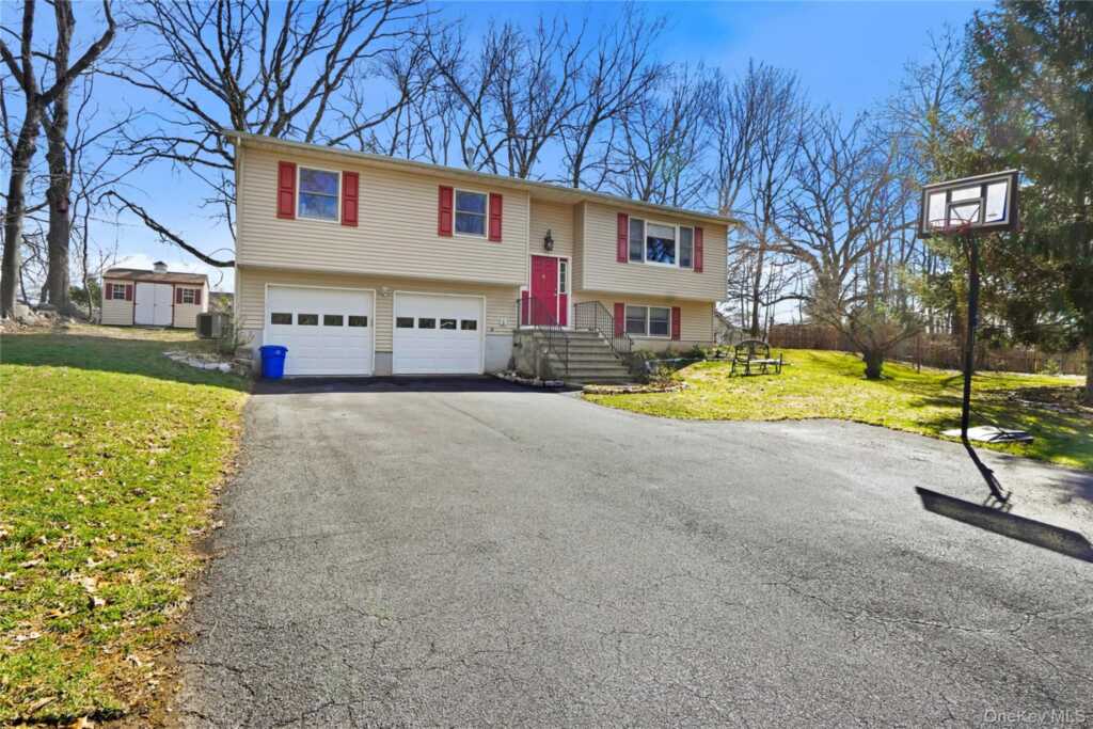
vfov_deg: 73.8
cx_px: 546
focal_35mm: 16
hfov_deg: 96.7
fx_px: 486
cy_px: 364
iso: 400
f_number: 9
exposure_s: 1/400
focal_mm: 16
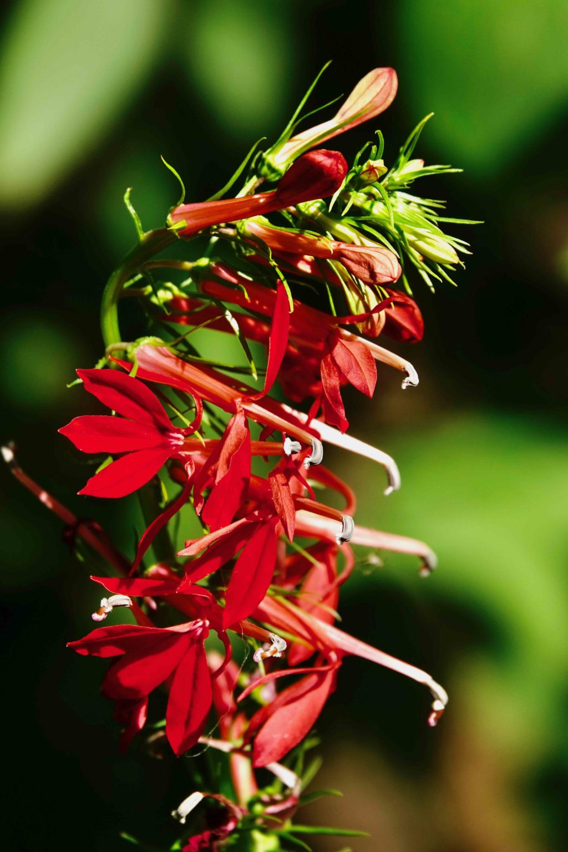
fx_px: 13418
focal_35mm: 567
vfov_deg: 3.6
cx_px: 284
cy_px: 426
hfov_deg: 2.4
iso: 100
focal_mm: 207.88
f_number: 4
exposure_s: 1/800
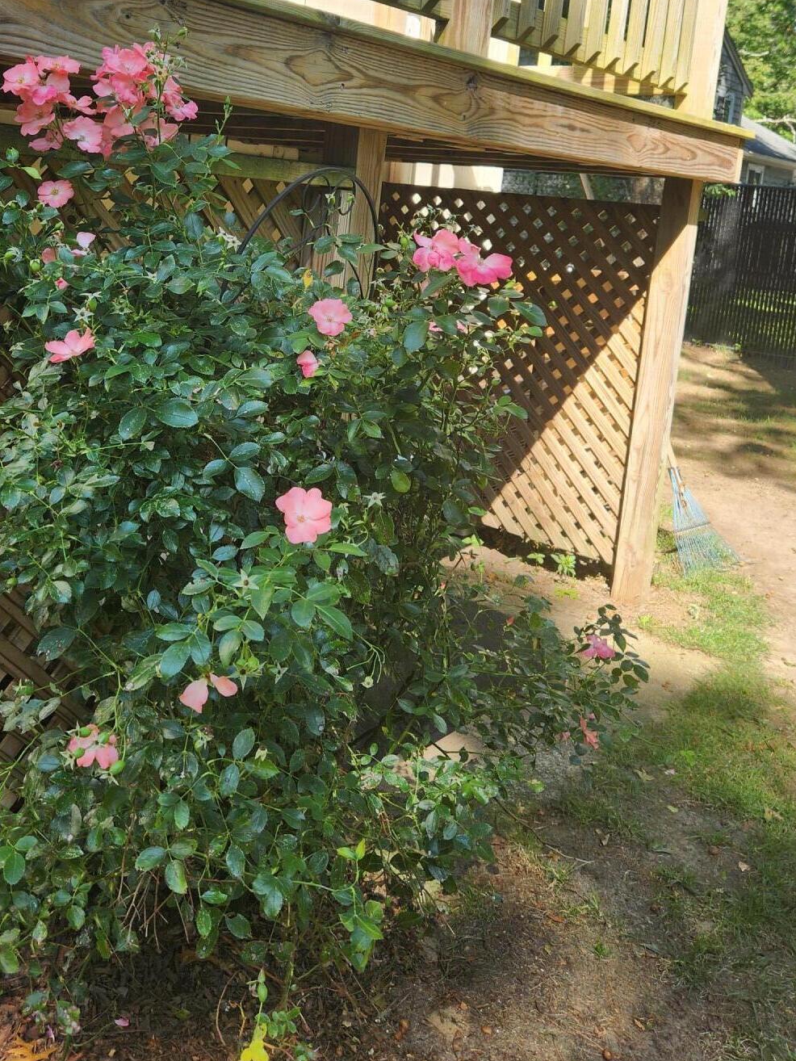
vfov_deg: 51.1
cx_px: 282
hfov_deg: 40.3
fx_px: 1073
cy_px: 309
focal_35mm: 35
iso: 20
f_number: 1.8
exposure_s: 1/313
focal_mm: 5.4
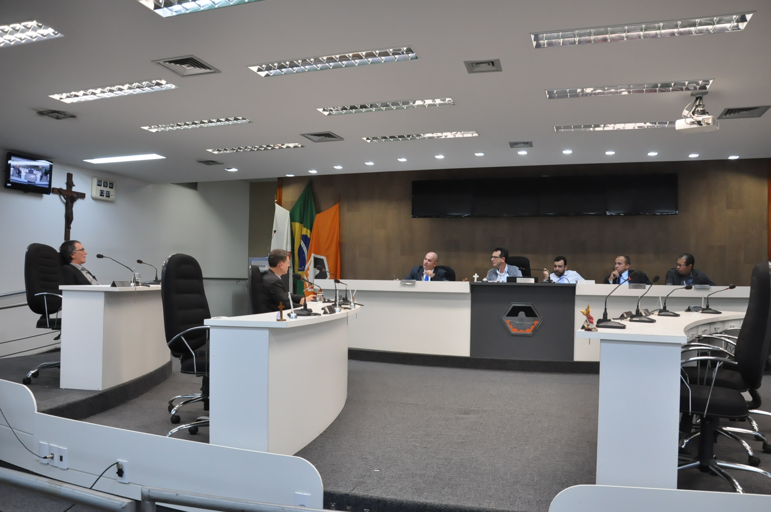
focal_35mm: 27
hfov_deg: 67.4
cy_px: 256
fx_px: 578
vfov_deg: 47.8
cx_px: 386
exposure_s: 1/160
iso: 2000
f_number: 6.3
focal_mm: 18
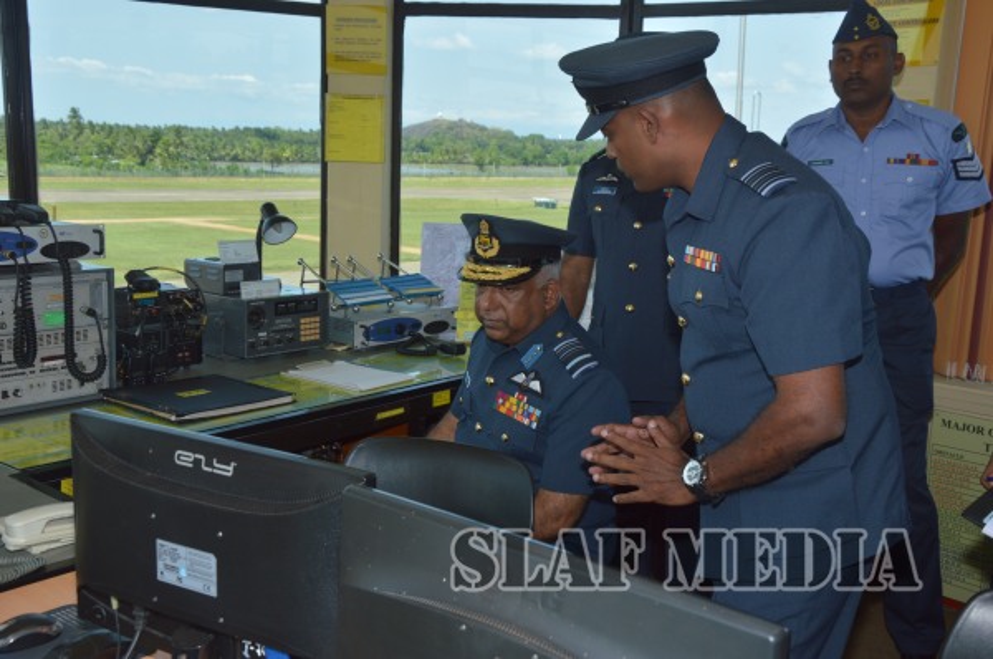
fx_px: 1033
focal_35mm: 38
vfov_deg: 35.4
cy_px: 330
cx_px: 496
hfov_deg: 51.4
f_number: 5.6
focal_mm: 25
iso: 200
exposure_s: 1/80
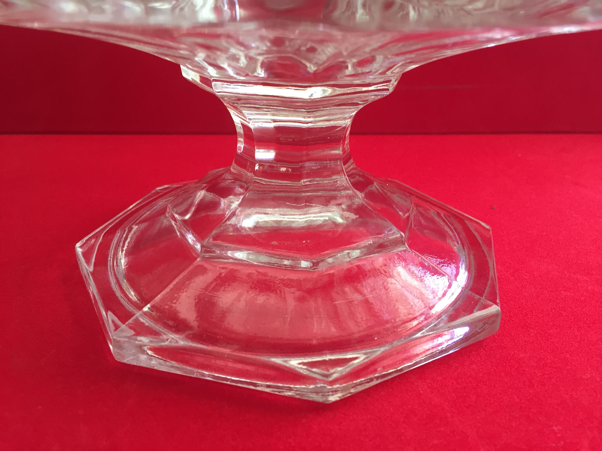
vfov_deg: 48.2
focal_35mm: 29
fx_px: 504
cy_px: 226
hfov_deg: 61.7
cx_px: 301
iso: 80
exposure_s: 1/33
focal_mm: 4.15
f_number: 2.2
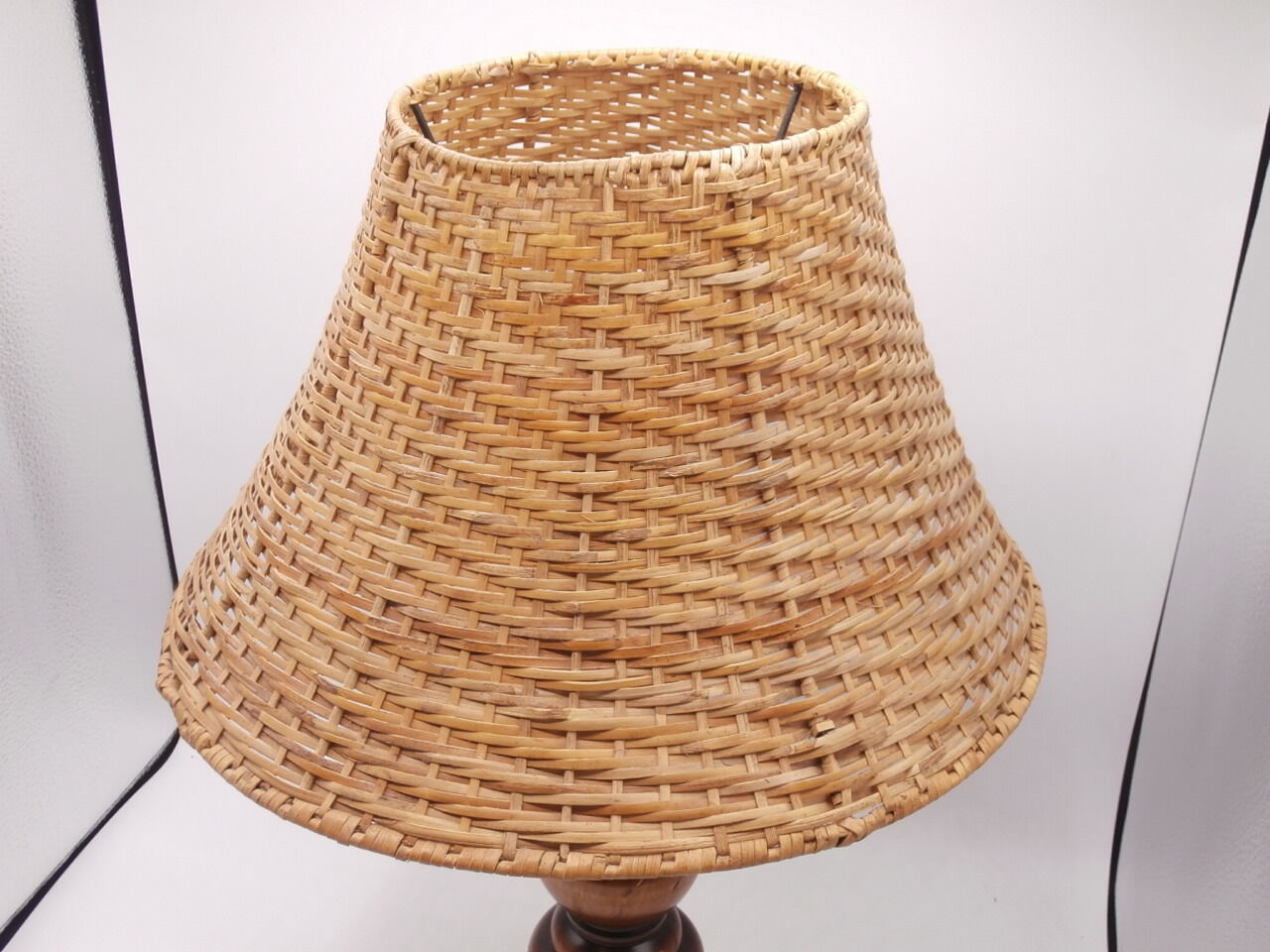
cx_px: 635
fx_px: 1394
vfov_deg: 37.7
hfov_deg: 49.0
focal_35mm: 38
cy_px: 476
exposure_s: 1/125
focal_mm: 6.67
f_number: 3.9
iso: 100
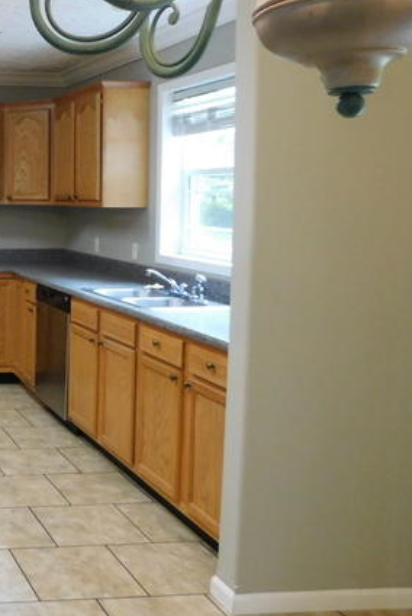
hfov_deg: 25.1
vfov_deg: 43.2
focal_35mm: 45
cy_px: 230
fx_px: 771
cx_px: -148
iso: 360
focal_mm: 4
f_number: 3
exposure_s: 1/30
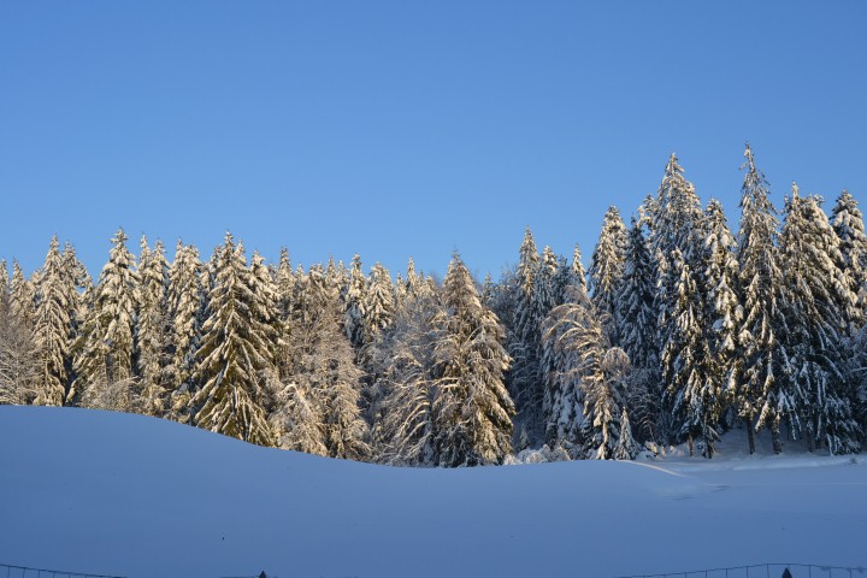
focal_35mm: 39
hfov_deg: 49.6
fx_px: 939
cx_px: 434
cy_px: 289
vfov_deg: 34.2
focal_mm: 26
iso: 100
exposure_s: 1/200
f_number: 7.1
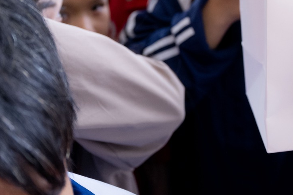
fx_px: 716
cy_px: -72
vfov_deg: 14.7
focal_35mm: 88
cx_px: 324
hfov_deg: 21.9
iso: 1000
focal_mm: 32
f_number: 3.5
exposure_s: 1/320
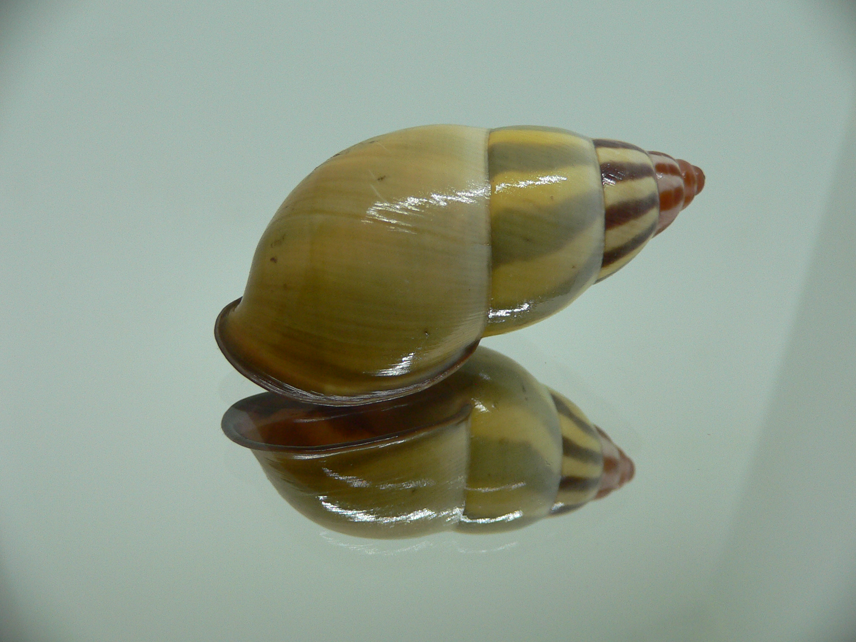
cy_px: 321
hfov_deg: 52.6
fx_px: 865
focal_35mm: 35
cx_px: 428
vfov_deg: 40.7
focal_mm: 4.6
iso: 100
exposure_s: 1/60
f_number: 2.8
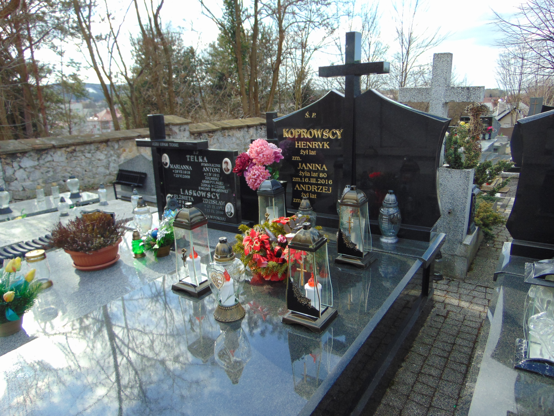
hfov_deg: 69.4
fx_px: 400
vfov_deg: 54.9
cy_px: 208
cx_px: 277
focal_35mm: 25
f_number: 3
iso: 80
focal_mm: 4.5
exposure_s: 1/400
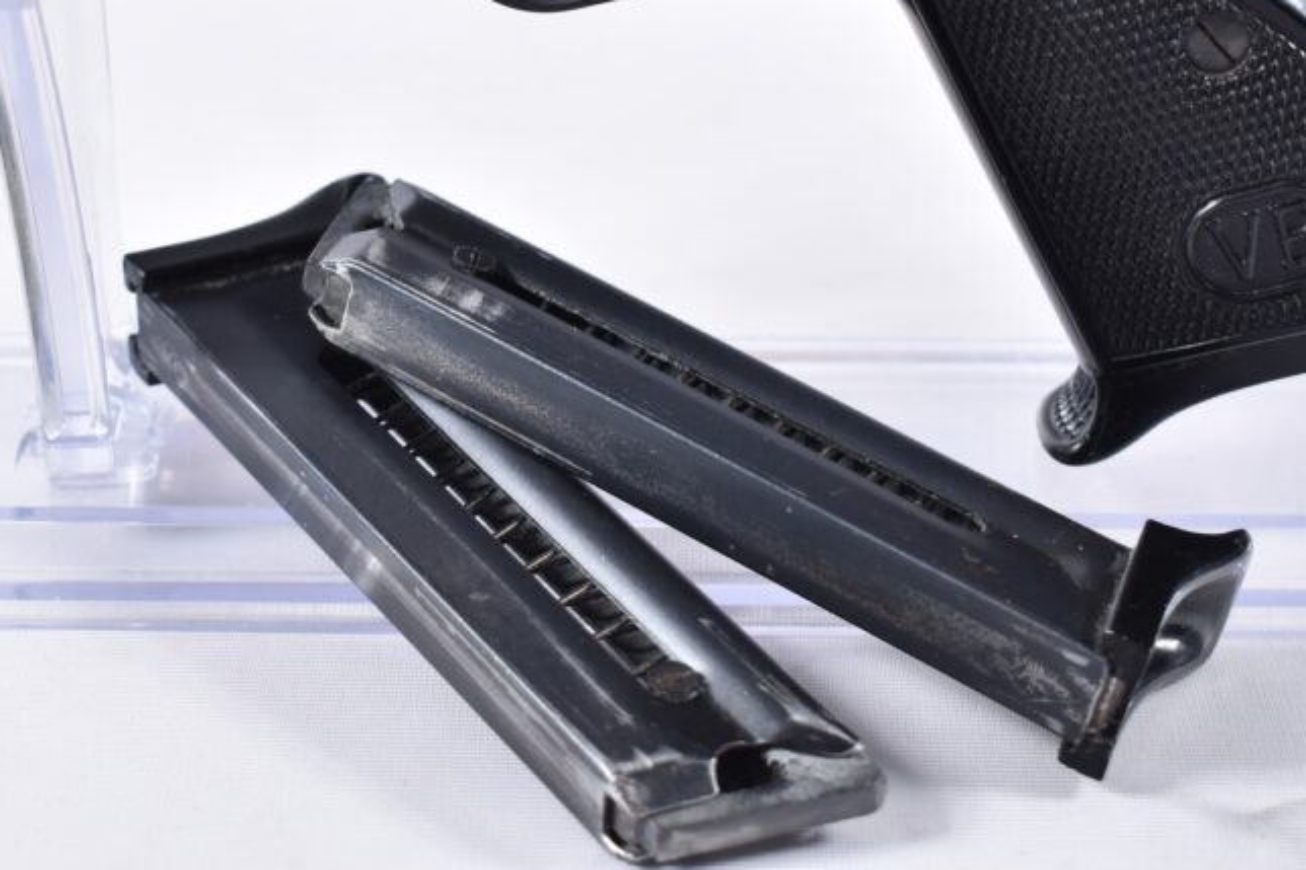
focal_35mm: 95
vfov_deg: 14.2
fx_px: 3445
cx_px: 485
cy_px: 77
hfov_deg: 21.4
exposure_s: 1/80
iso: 640
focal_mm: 34
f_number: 5
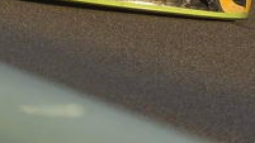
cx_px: 212
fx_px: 3015
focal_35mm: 446
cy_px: -109
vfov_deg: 2.7
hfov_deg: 4.8
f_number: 2.8
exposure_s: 1/3200
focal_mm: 72
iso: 160
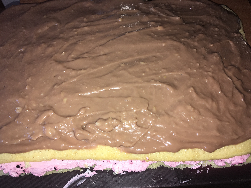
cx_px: 126
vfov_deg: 48.2
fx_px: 210
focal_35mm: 29
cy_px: 94
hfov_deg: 61.7
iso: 25
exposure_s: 1/41
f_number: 2.2
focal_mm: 4.15
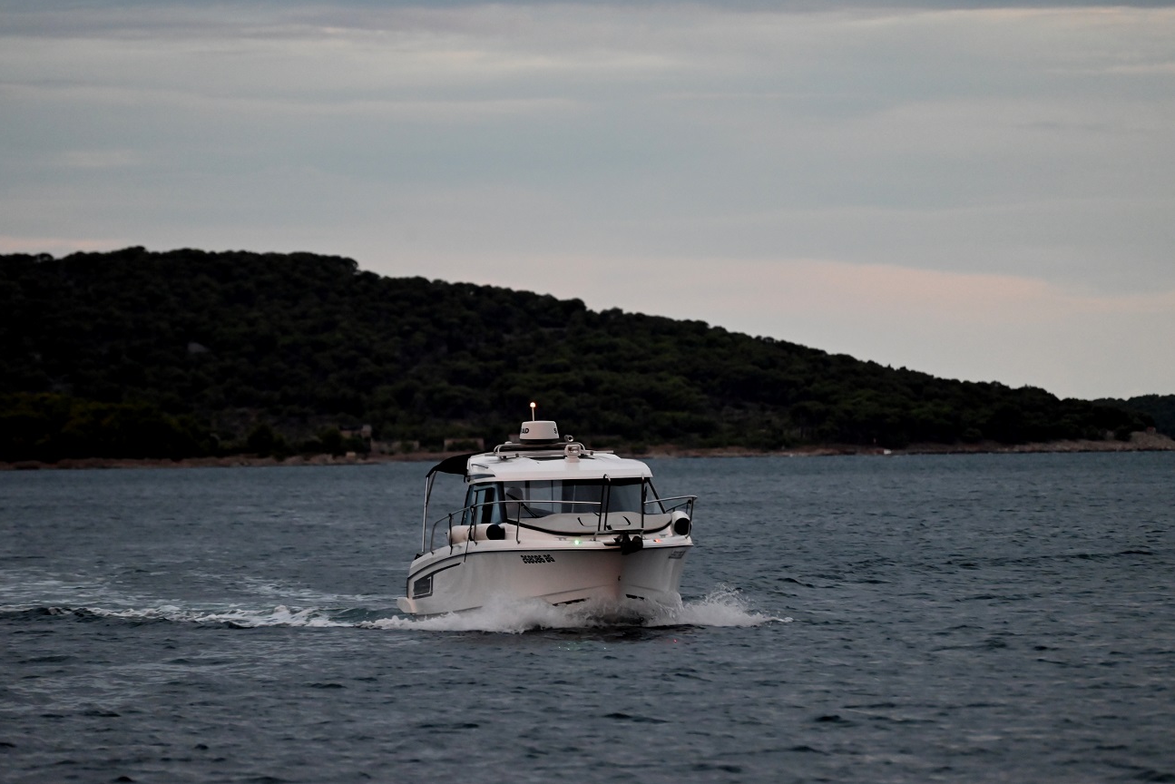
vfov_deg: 5.1
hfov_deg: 7.6
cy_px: 392
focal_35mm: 271
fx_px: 8847
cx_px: 586
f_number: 5.6
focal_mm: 270
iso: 4000
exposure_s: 1/250
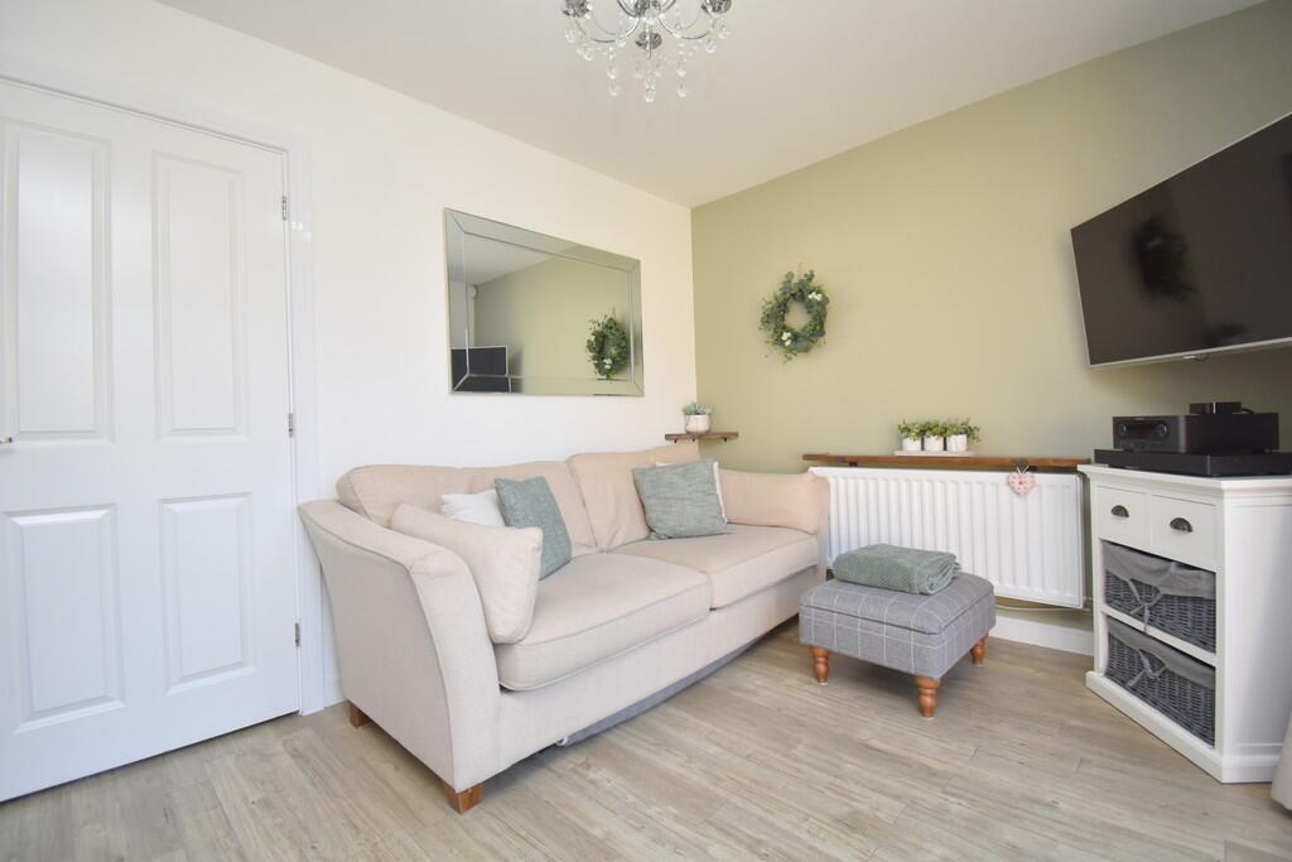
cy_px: 431
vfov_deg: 77.3
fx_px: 538
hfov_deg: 100.4
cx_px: 646
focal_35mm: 15
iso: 640
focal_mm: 10
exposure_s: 1/200
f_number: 5
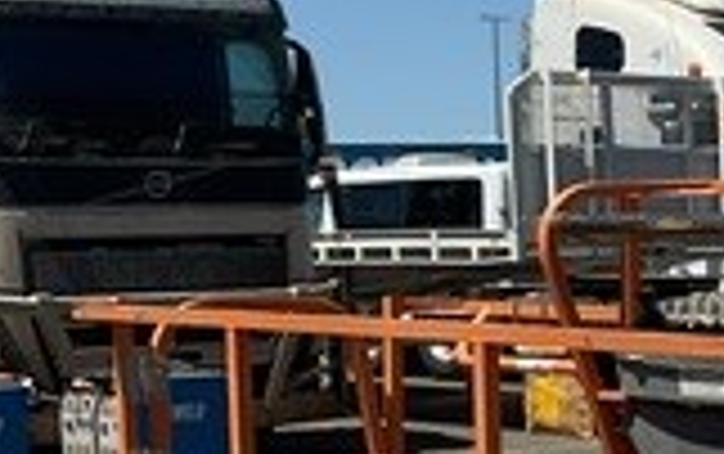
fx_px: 2410
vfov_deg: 10.7
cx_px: 1165
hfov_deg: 15.4
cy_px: 454
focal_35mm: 122
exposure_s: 1/2427
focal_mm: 3
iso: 16
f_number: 1.8
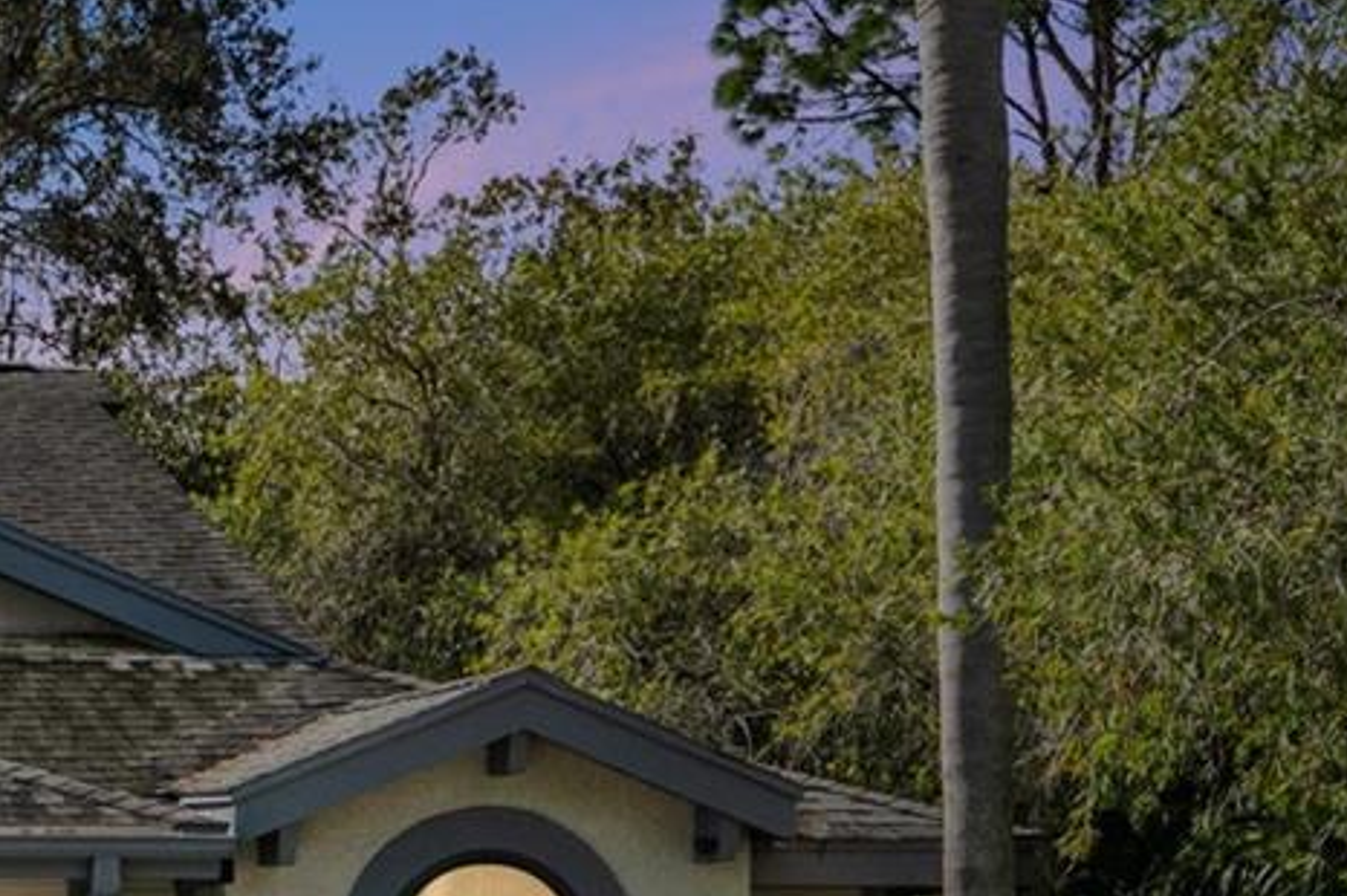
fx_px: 3851
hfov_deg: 17.7
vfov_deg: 13.0
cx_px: -700
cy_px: 1006
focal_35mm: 103
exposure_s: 1/250
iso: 250
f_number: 9
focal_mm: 30
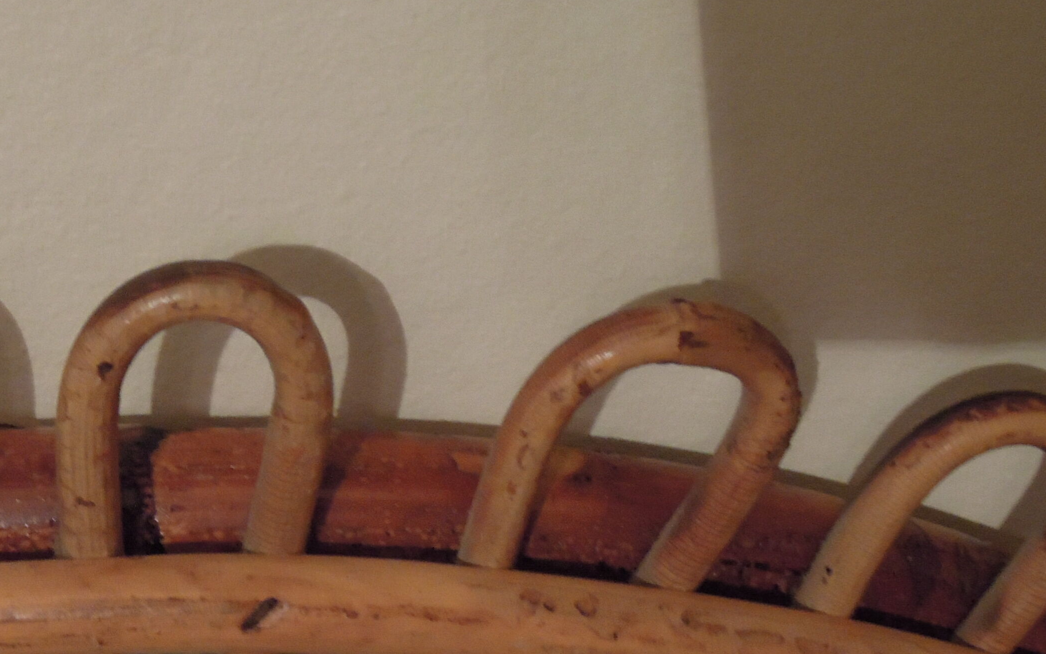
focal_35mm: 71
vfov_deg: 18.0
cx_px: 95
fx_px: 2024
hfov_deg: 27.9
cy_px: 620
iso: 640
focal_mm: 6.3
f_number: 3.2
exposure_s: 1/13
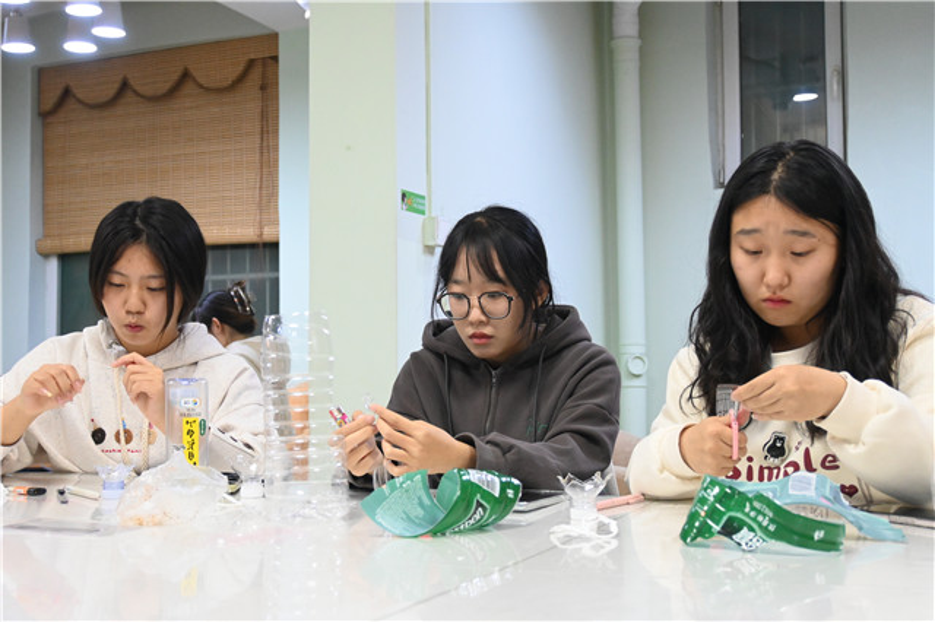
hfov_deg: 46.4
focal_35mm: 42
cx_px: 468
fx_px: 1090
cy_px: 311
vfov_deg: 31.9
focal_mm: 28
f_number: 4.5
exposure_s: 1/100
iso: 3200
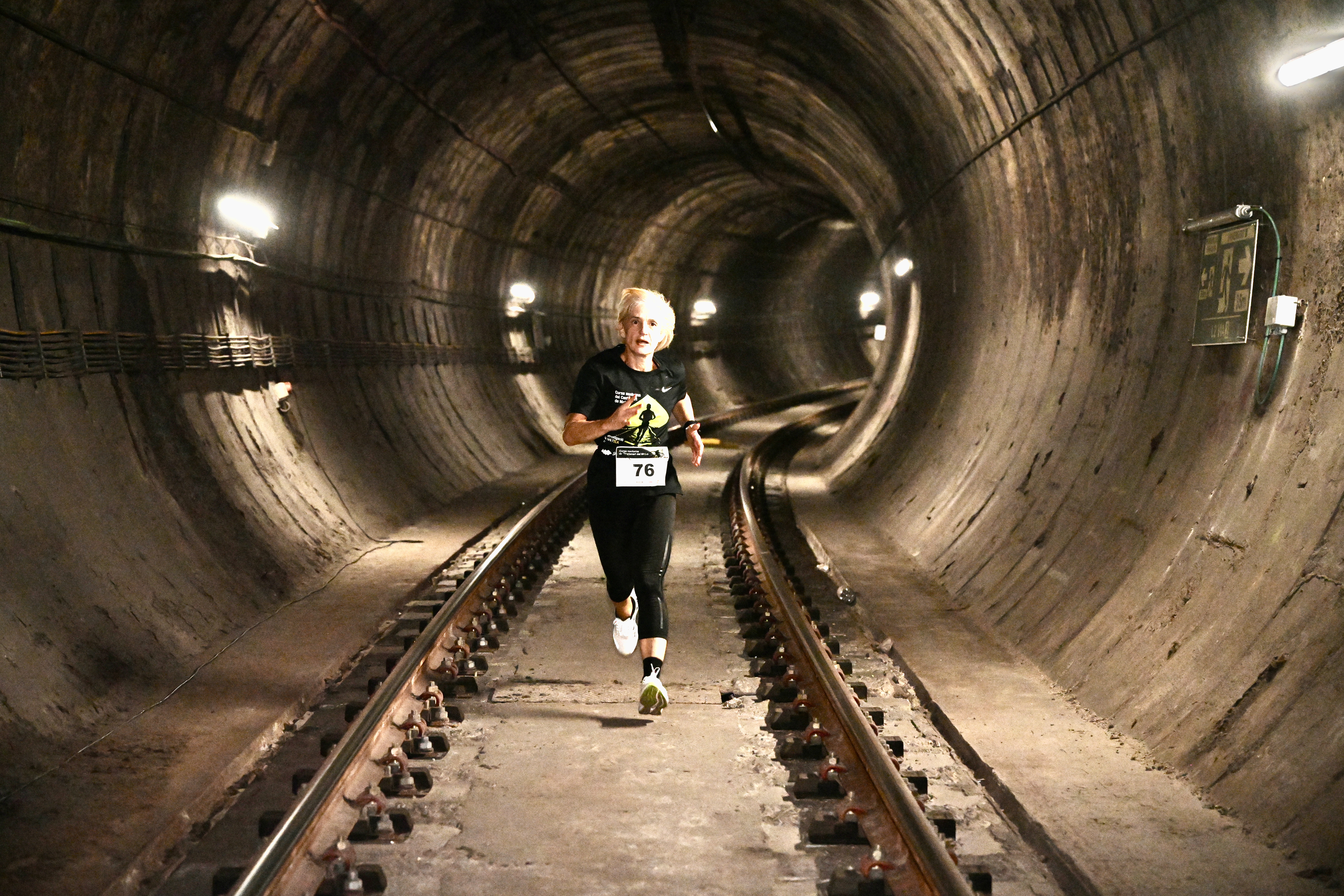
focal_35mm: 70
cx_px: 672
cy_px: 448
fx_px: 2613
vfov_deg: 19.5
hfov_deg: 28.8
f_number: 4
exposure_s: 1/320
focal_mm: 70
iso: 8000
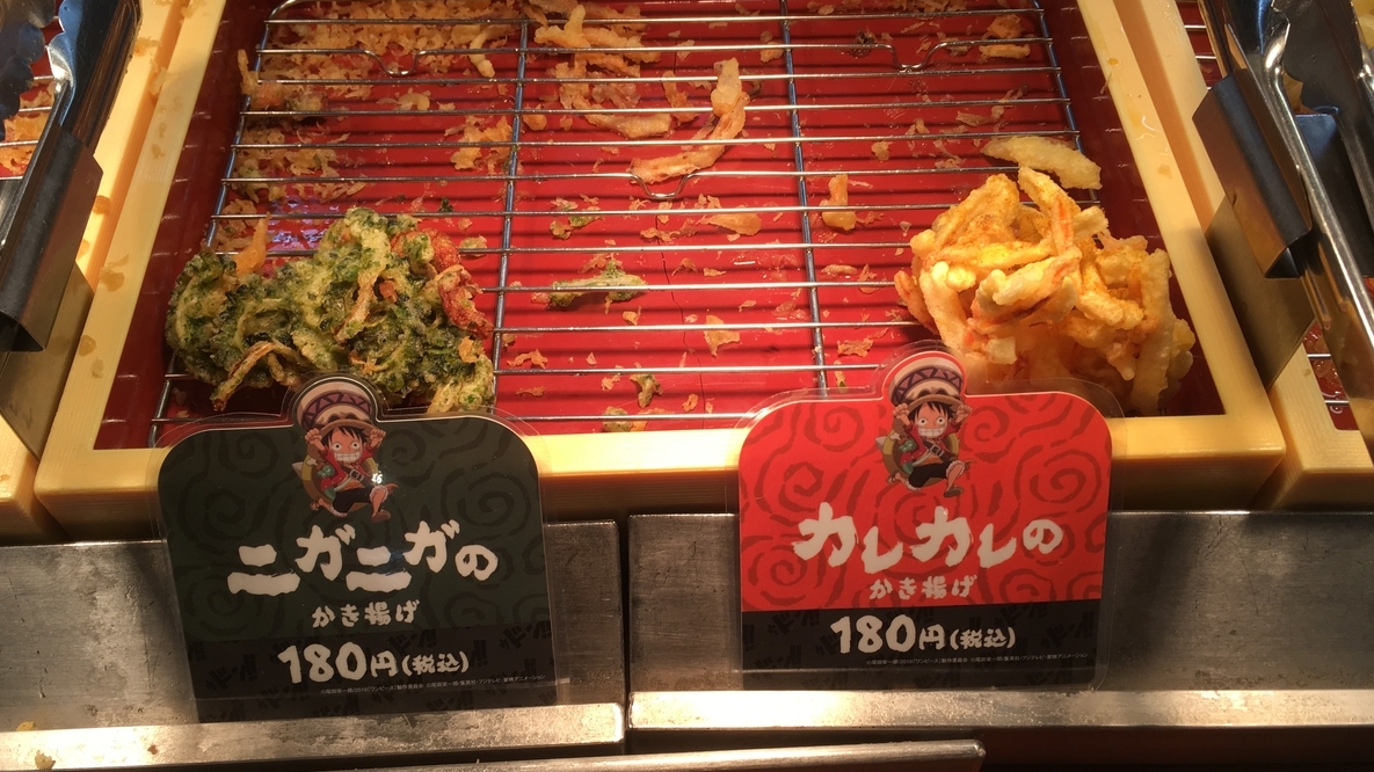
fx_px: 1166
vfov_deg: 36.7
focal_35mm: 32
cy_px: 399
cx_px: 685
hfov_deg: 61.0
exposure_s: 1/120
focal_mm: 4.15
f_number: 2.2
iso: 32
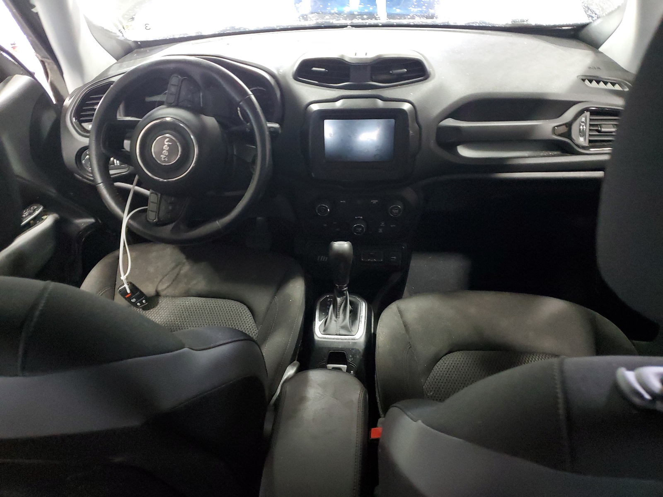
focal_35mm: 26
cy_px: 248
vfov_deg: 53.1
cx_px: 332
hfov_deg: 67.3
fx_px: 498
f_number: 1.5
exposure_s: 1/15
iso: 385
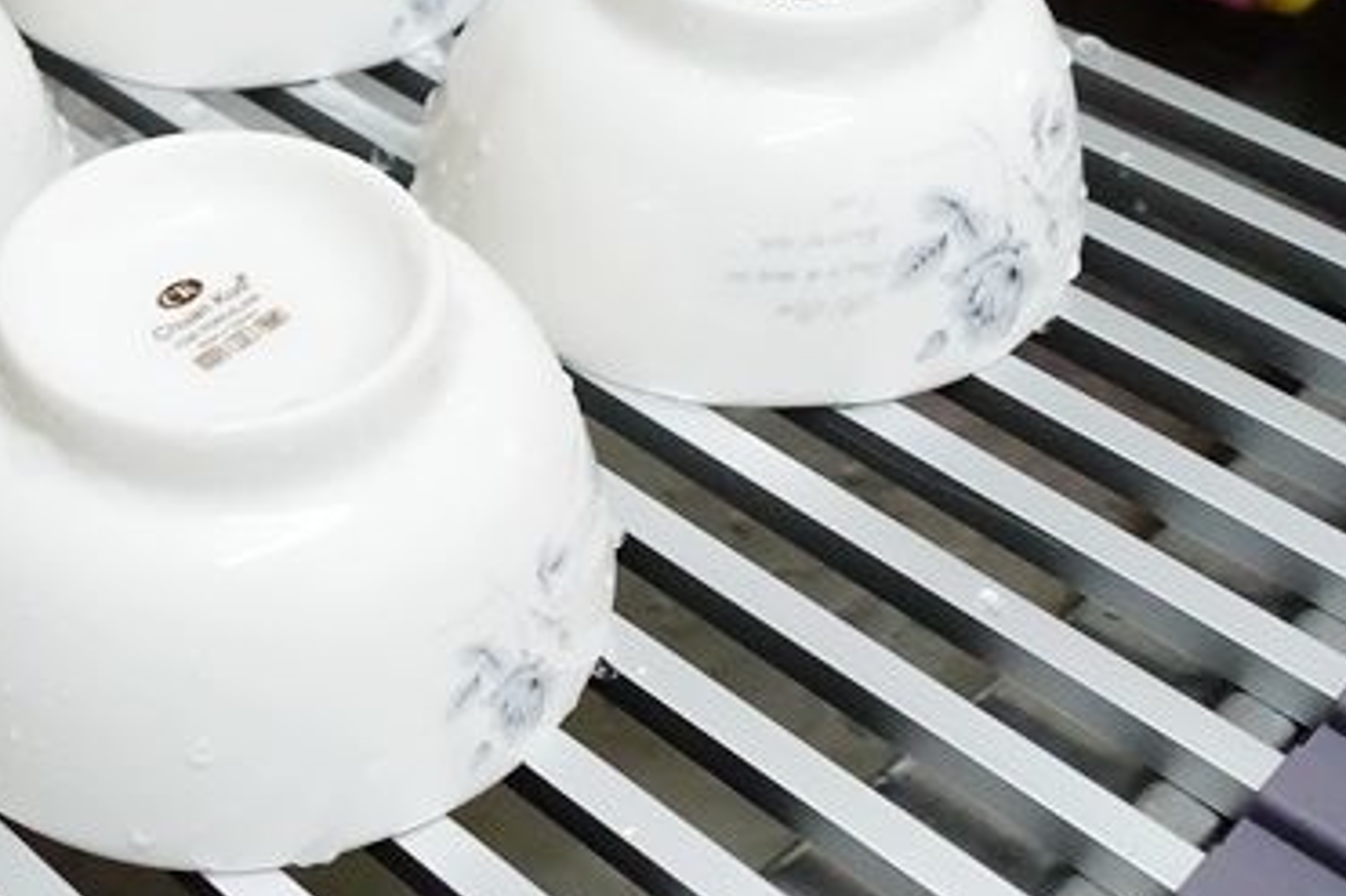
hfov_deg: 34.0
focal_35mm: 56
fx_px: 2093
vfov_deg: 24.2
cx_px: 174
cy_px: 390
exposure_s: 1/80
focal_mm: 11.81
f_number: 4
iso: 4000
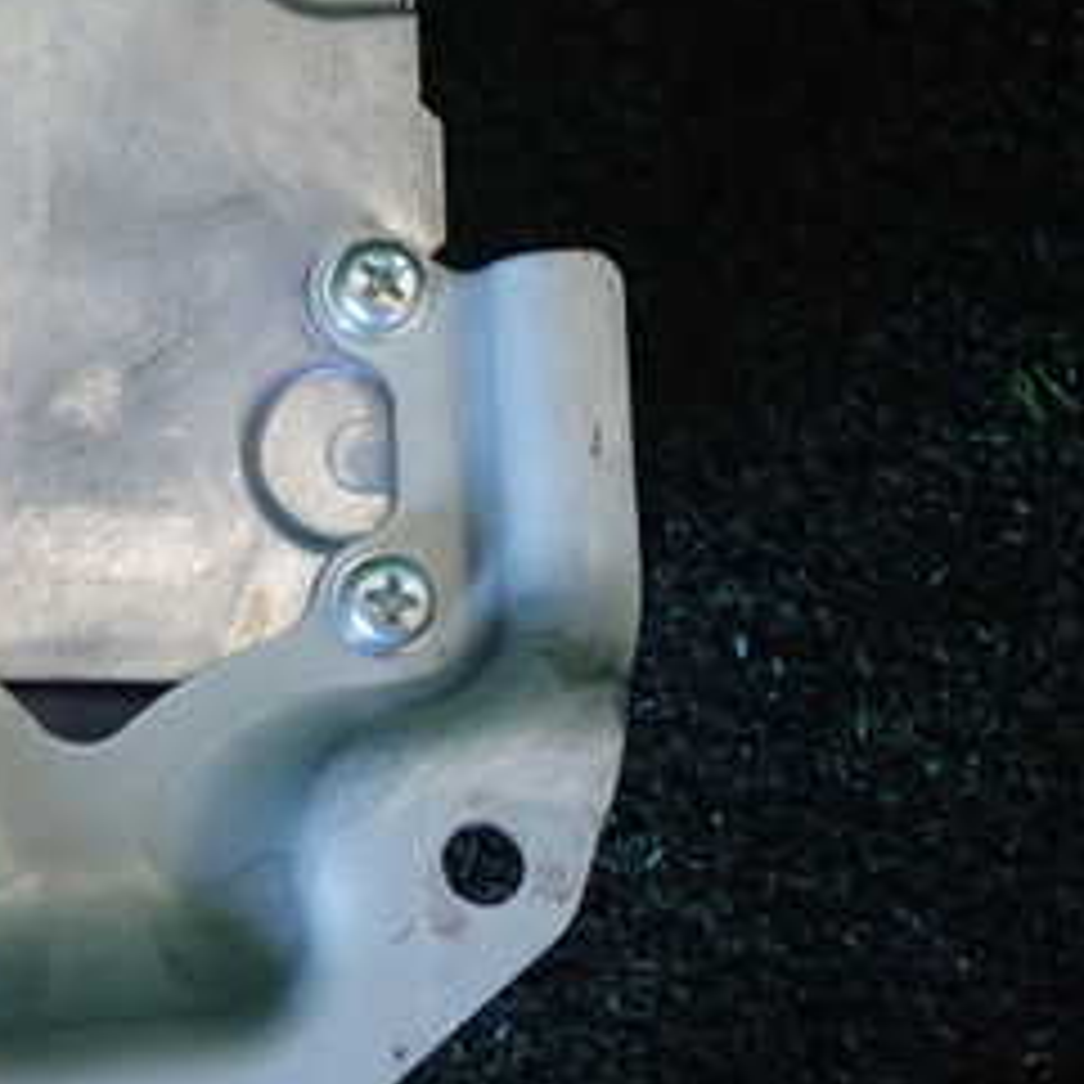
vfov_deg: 25.9
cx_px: -76
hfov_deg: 24.5
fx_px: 2338
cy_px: 337
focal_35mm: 66
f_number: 2.3
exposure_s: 1/30
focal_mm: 5.4
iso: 250
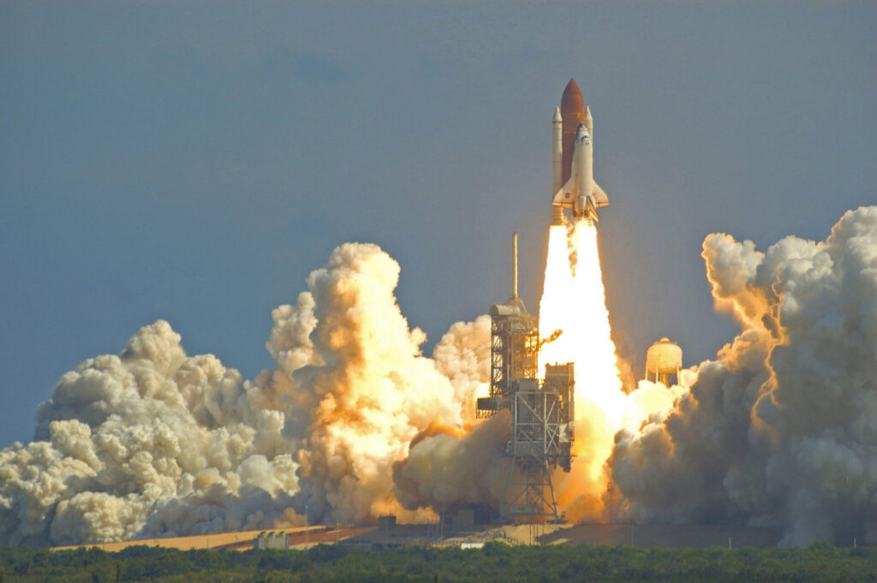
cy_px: 292
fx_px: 16065
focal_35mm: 660
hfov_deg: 3.1
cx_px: 438
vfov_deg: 2.1
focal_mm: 440
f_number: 10
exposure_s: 1/800
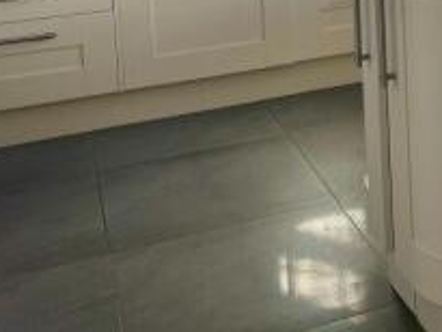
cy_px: -126
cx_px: 514
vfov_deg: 18.3
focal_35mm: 74
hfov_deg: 24.2
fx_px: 945
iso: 50
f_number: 1.5
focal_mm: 5.7
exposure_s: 1/397
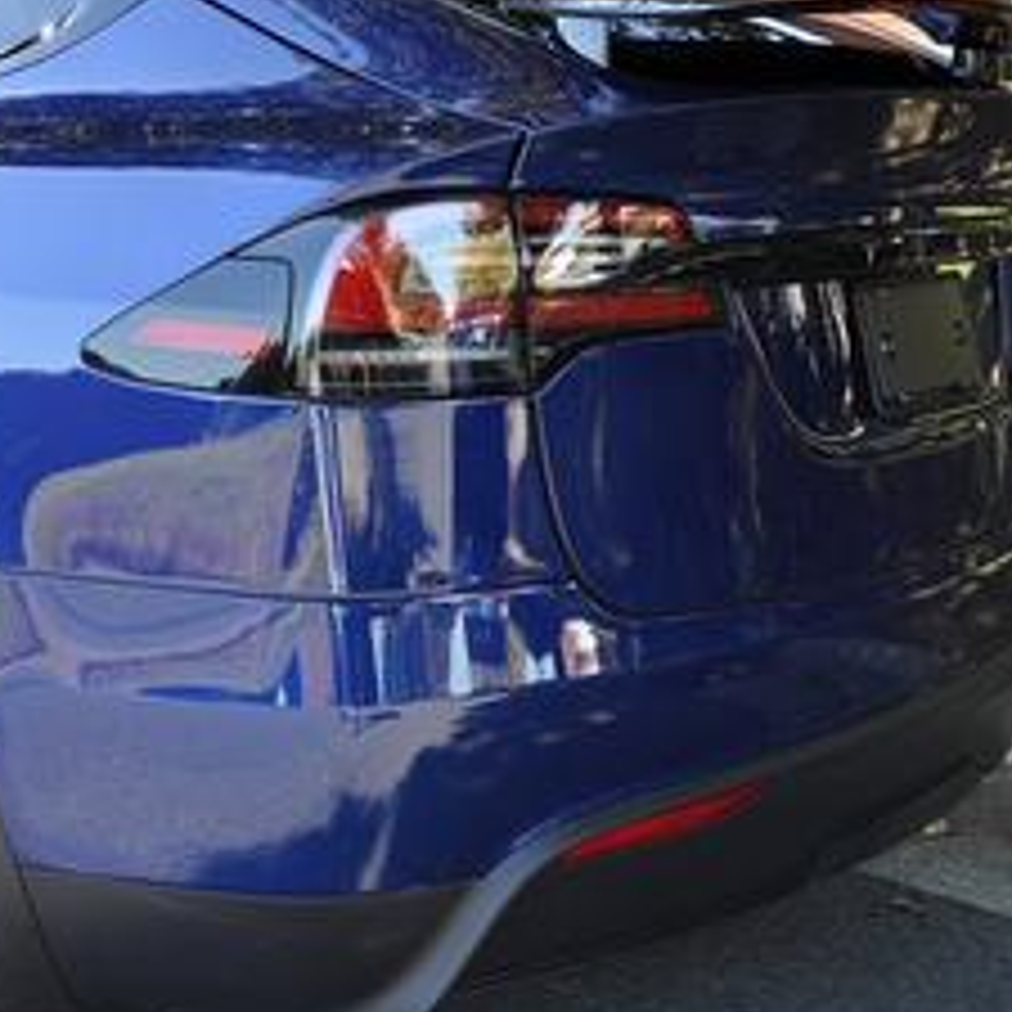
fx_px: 1885
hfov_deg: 28.6
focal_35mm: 57
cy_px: 421
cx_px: 58
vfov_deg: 30.0
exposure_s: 1/125
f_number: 5.6
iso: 250
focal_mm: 20
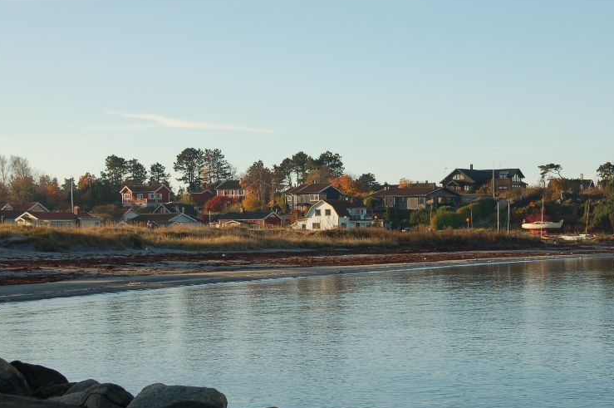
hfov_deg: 25.7
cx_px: 366
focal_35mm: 79
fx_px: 1346
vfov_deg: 17.2
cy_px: 204
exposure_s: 1/250
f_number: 8
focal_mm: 38
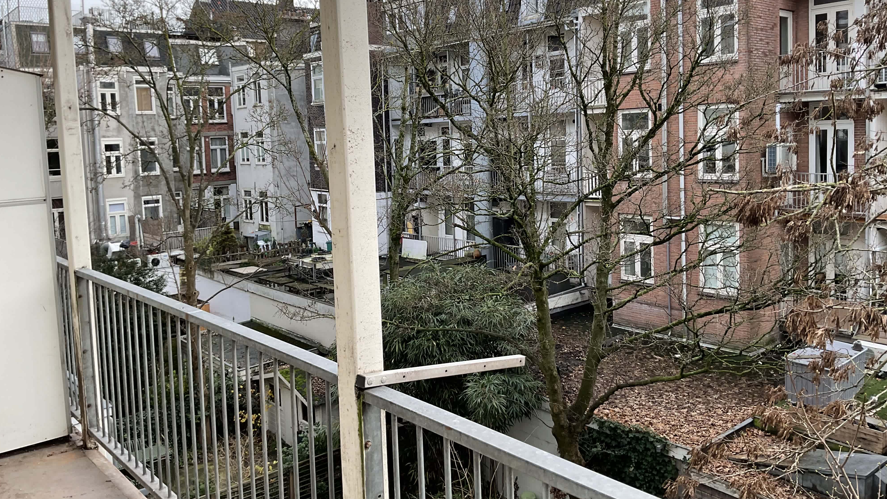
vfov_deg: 36.5
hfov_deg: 61.0
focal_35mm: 32
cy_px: 193
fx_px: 753
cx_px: 443
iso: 20
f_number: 1.8
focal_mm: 3
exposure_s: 1/120
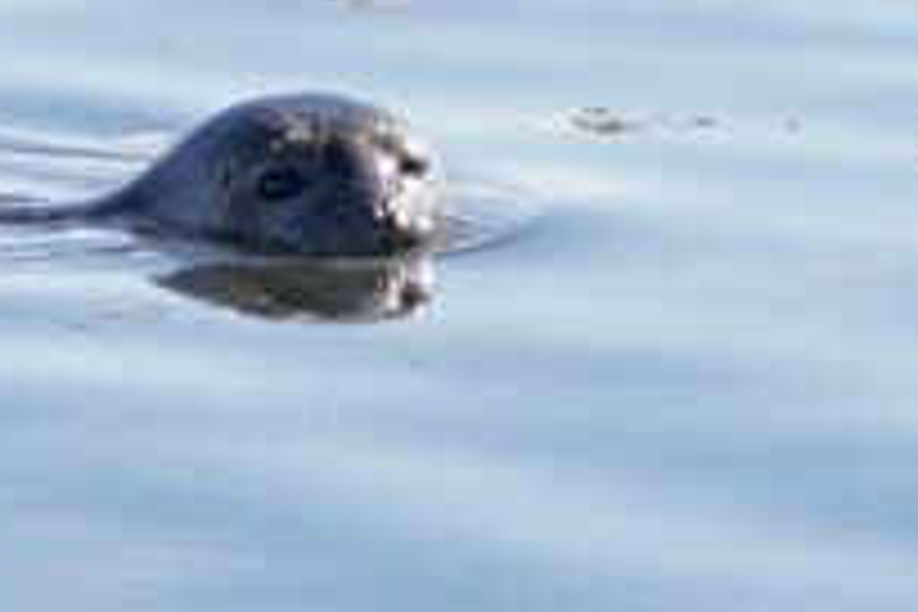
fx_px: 4488
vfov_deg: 7.6
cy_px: -515
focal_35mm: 176
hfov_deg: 11.6
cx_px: 86
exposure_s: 1/400
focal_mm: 35
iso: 100
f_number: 5
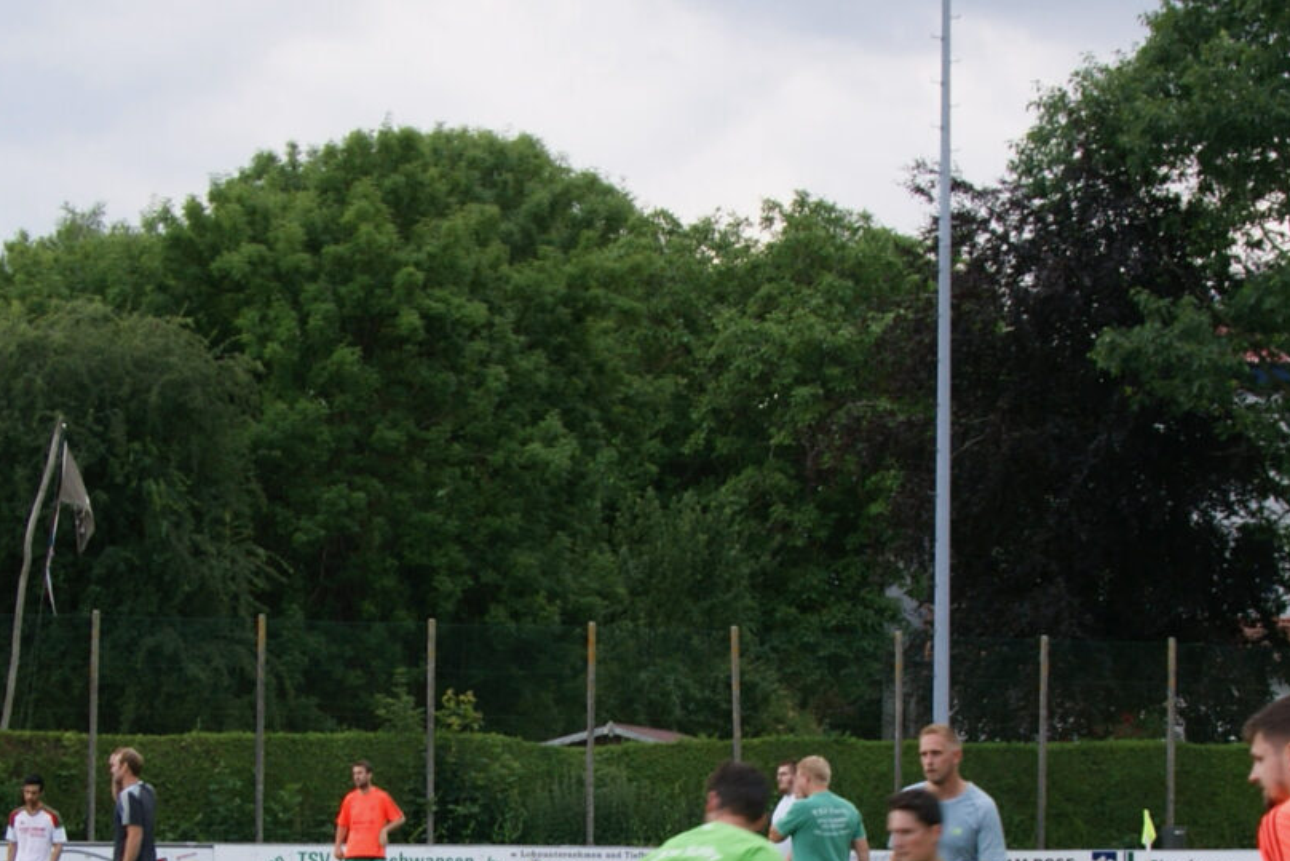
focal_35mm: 95
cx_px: 557
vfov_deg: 14.3
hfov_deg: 21.4
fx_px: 3405
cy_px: 750
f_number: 5.6
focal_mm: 20
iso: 100
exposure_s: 1/60
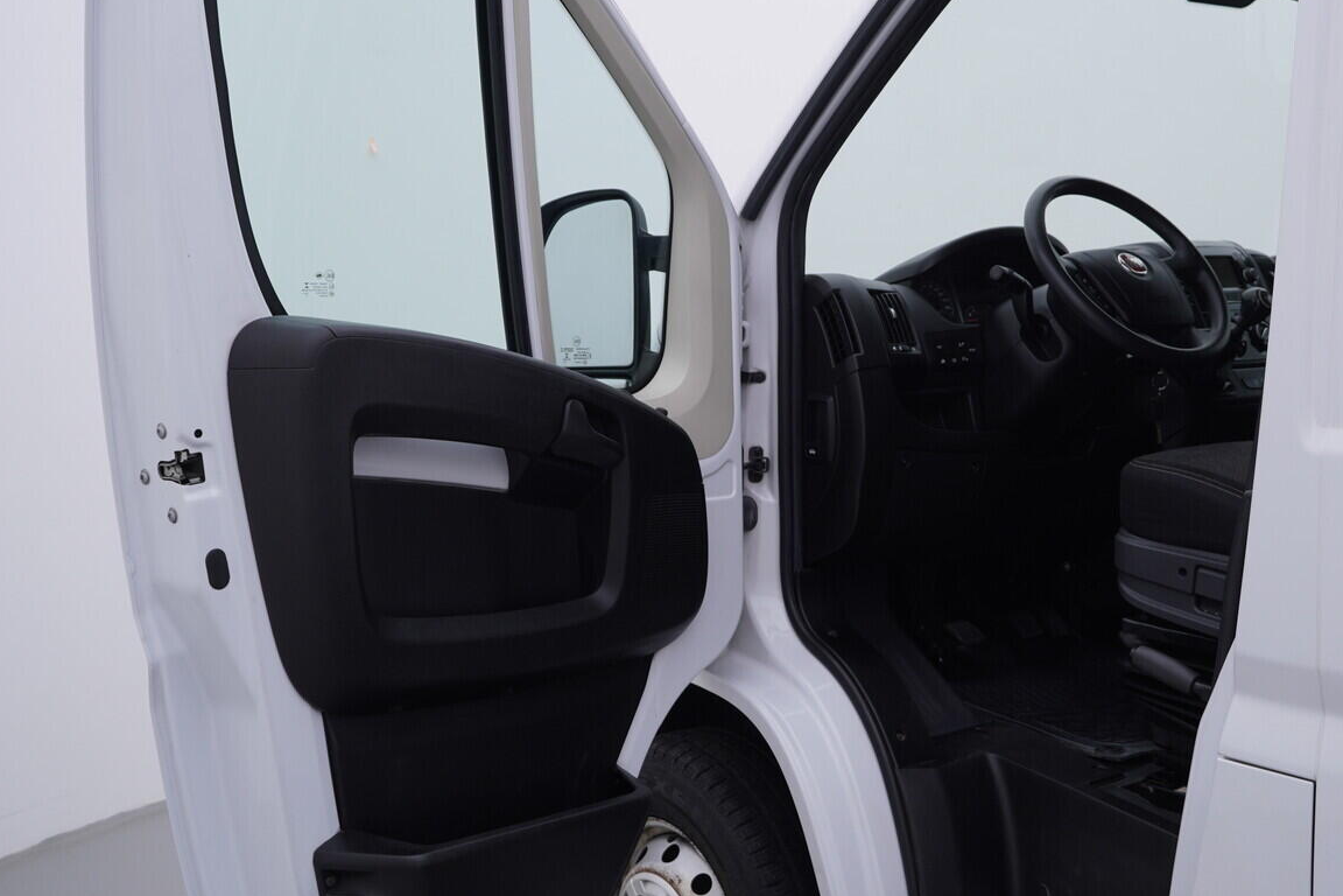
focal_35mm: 45
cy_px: 433
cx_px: 794
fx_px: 1679
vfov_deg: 29.9
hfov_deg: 43.4
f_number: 4
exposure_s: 1/80
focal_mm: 24
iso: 125
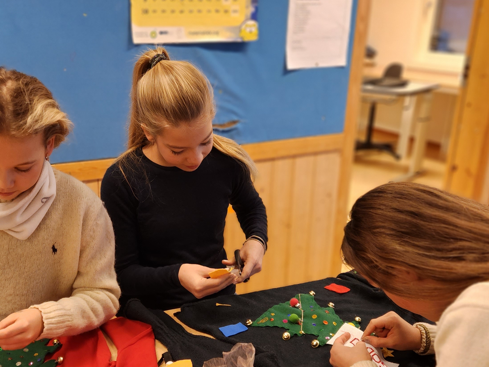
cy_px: 235
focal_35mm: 42
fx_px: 593
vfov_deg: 34.1
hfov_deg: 44.4
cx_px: 182
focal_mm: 5.4
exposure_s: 1/50
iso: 200
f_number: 1.8
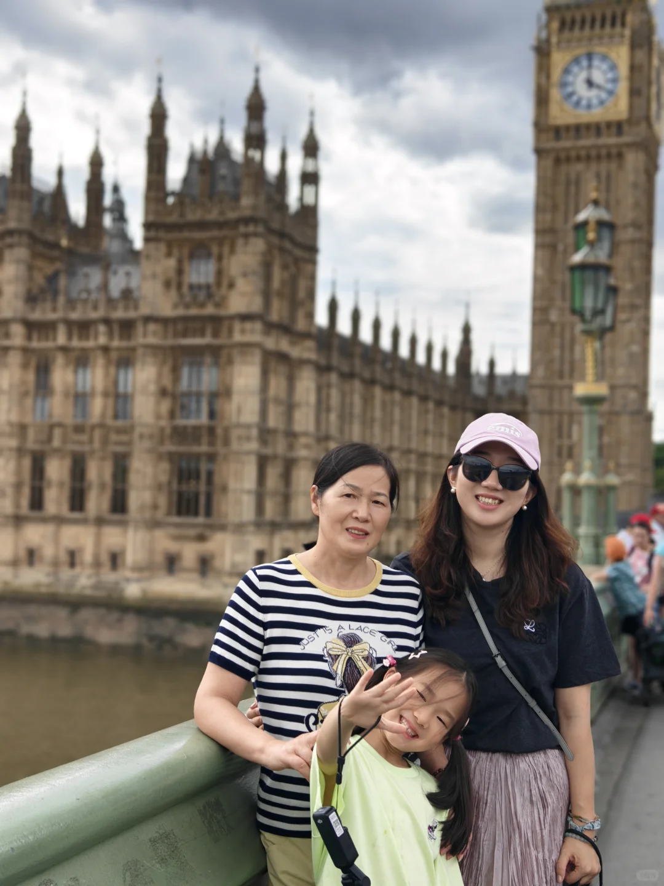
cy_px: 443
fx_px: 1202
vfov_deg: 40.4
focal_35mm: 47
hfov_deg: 30.9
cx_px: 332
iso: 50
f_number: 4.5
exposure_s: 1/691
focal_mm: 8.67
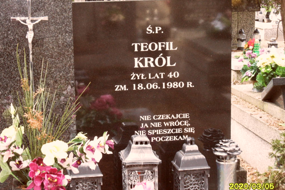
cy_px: 99
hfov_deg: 24.2
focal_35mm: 84
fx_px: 665
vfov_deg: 16.3
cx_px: 143
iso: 240
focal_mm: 13.2
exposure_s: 1/45
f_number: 4.2
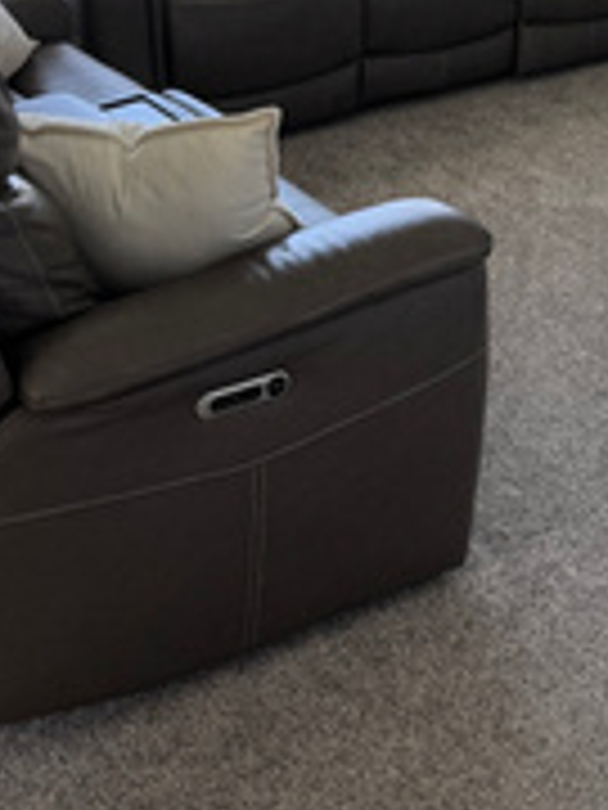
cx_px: 536
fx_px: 1499
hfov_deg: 22.4
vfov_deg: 26.2
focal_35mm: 64
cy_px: -220
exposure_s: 1/121
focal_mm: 6.76
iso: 50
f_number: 1.78
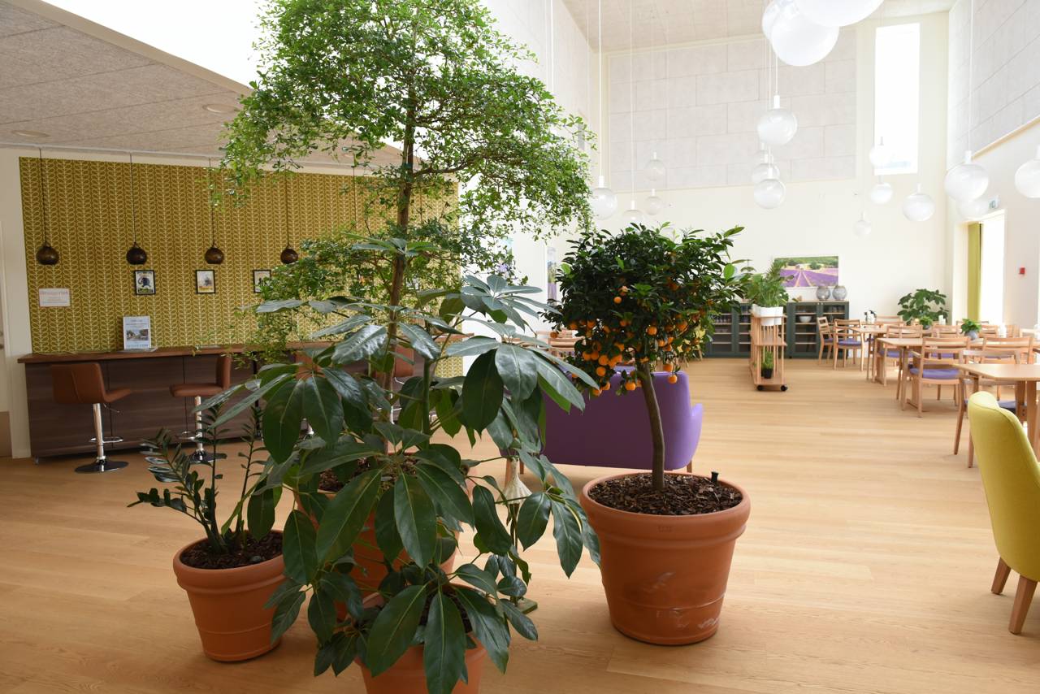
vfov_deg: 53.2
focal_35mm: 24
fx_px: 693
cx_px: 520
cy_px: 347
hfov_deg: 73.7
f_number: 7.1
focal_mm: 24
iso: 1600
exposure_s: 1/200
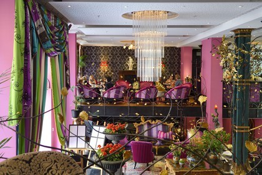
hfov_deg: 54.4
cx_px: 131
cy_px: 88
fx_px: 255
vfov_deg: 37.9
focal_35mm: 35
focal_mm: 35
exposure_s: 1/20
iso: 800
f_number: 4
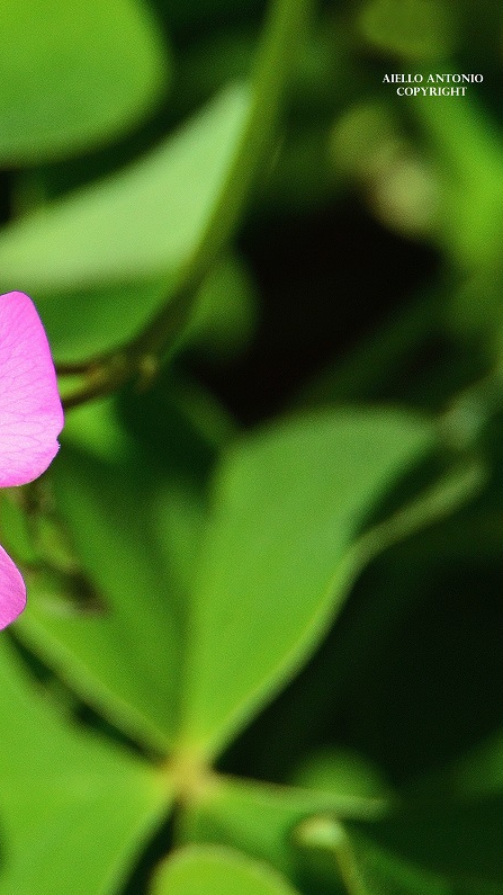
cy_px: 448
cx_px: -123
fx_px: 5901
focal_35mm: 249
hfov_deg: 4.9
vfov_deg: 8.7
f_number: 10
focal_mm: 105
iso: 400
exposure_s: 1/250
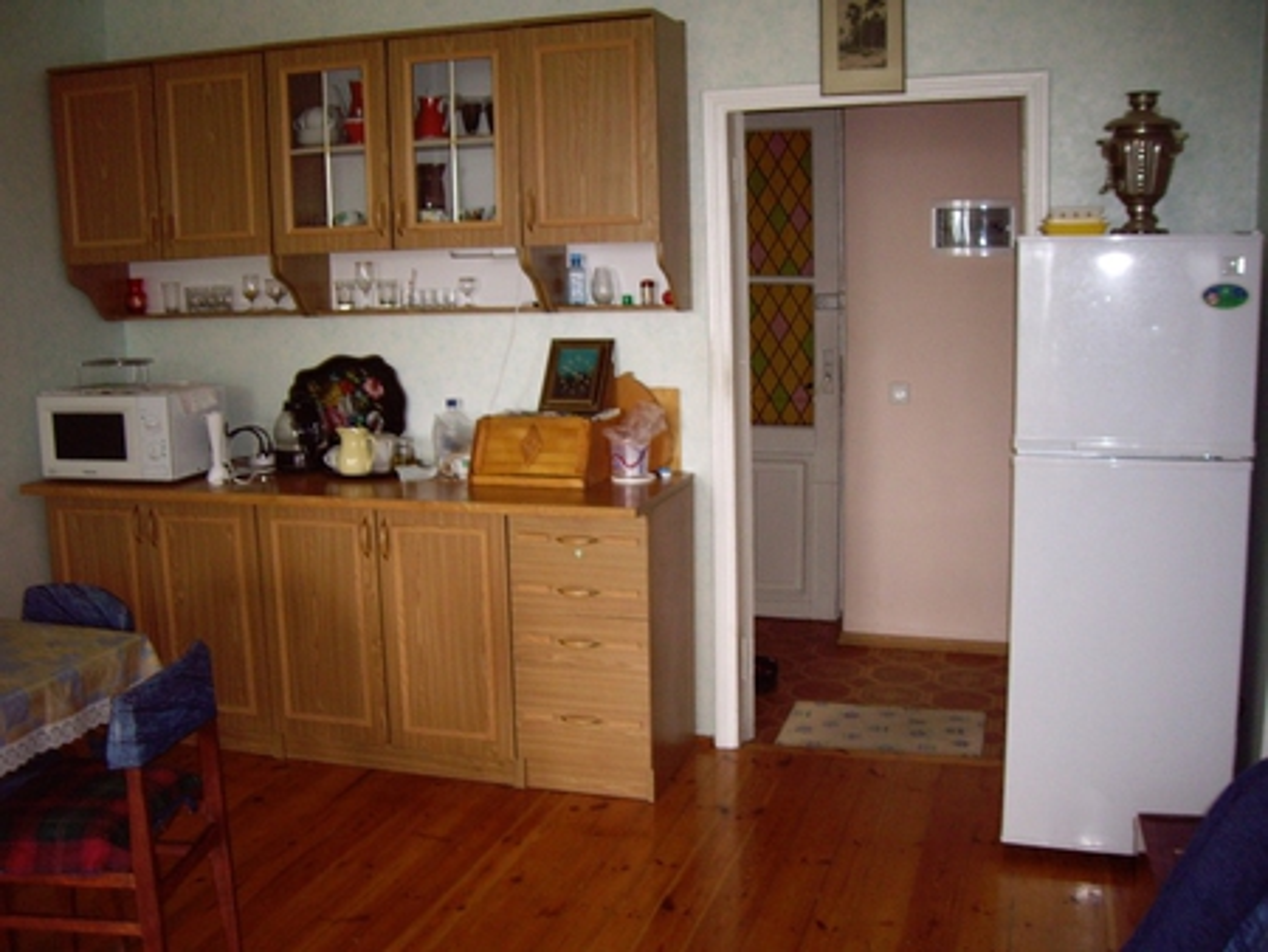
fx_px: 1393
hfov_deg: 49.0
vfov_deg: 37.8
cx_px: 634
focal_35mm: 38
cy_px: 476
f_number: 2.7
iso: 200
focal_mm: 6.2
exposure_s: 1/40
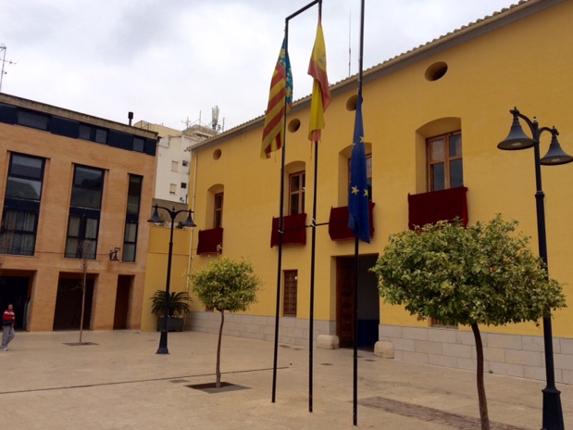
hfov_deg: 60.0
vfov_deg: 46.8
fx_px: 496
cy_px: 211
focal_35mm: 30
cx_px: 287
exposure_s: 1/2564
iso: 32
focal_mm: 4.15
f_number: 2.2
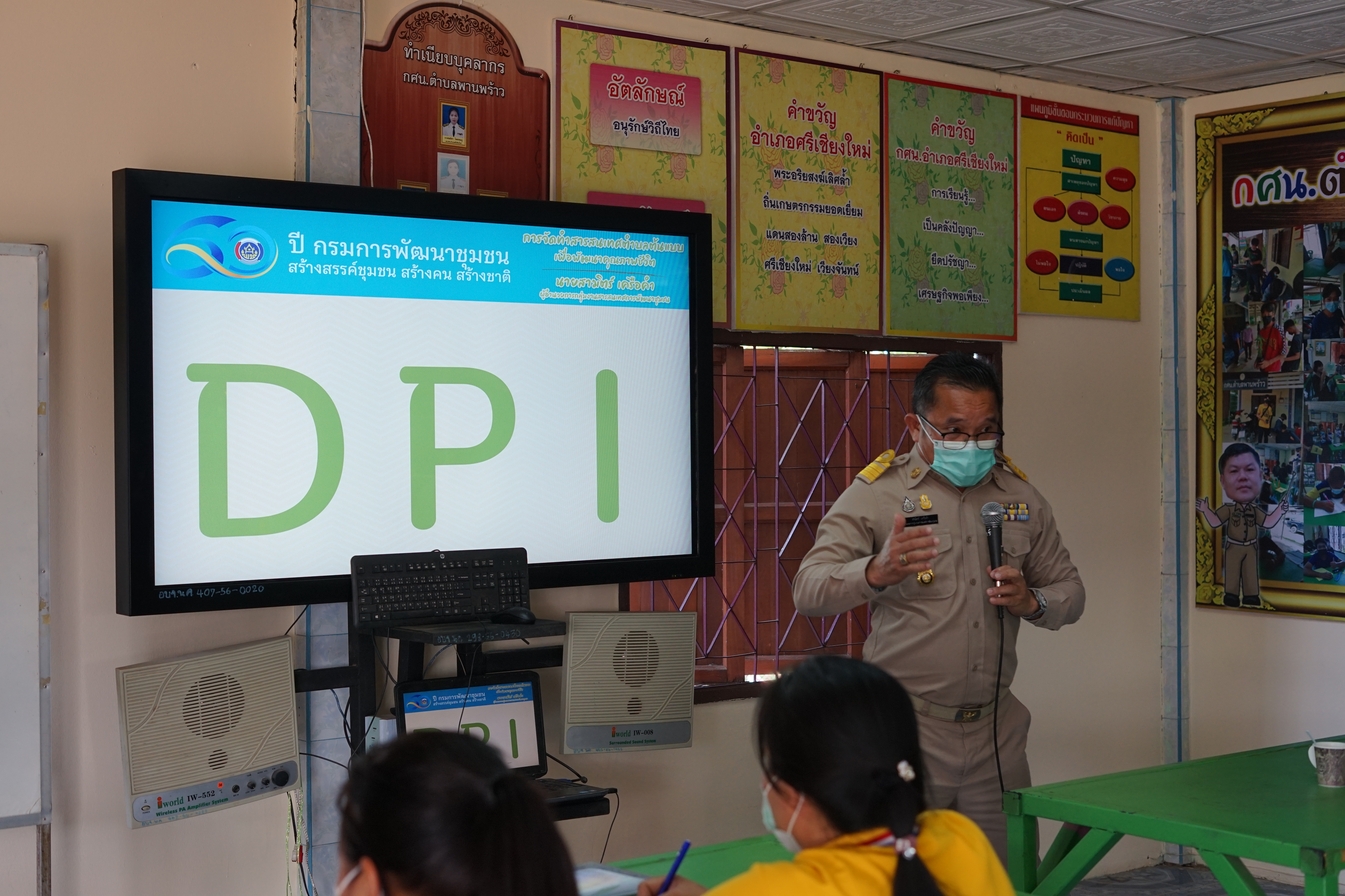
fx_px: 1868
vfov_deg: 27.0
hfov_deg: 39.6
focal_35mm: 50
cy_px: 448
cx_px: 672
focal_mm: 50
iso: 640
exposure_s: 1/160
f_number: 4
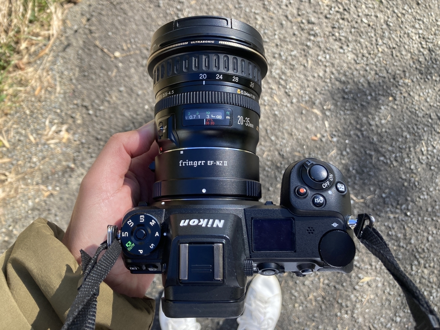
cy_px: 165
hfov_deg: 63.4
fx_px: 356
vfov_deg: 49.7
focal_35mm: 28
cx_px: 220
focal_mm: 3.99
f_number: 1.8
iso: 20
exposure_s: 1/355
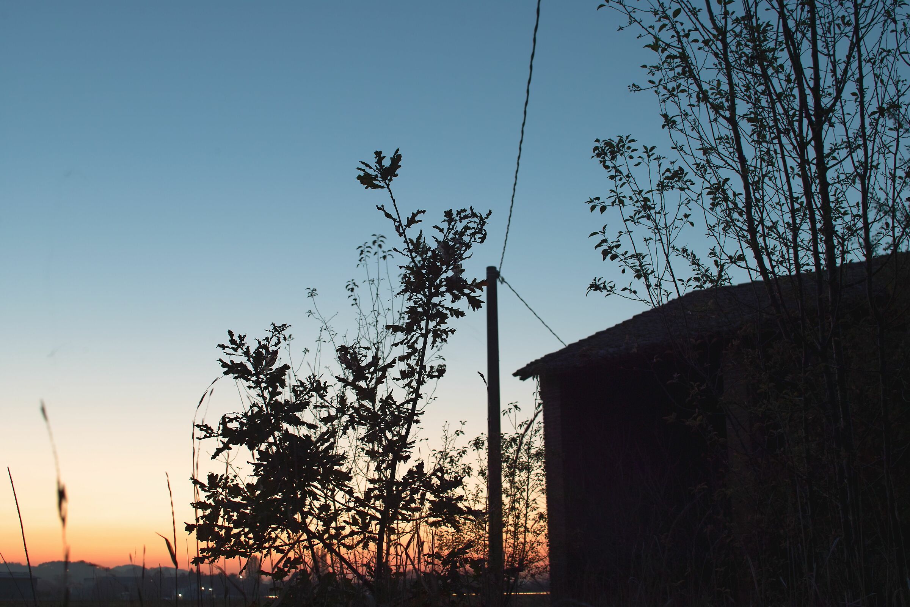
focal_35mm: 51
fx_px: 1289
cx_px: 455
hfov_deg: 38.9
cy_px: 304
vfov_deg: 26.5
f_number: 8
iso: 50
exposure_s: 2
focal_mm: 30
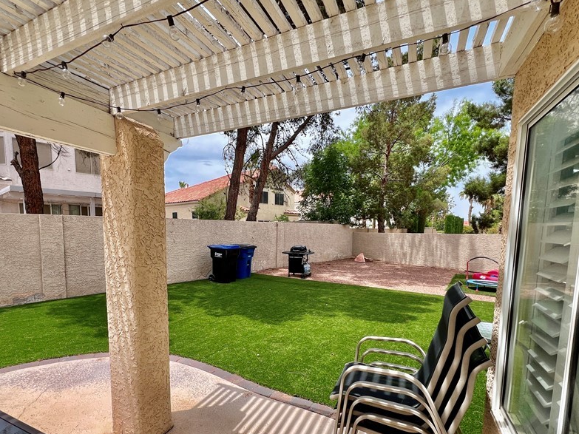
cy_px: 267
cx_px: 260
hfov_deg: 90.7
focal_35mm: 17
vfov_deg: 73.6
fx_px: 284
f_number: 1.8
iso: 32
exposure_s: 1/827
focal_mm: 1.57
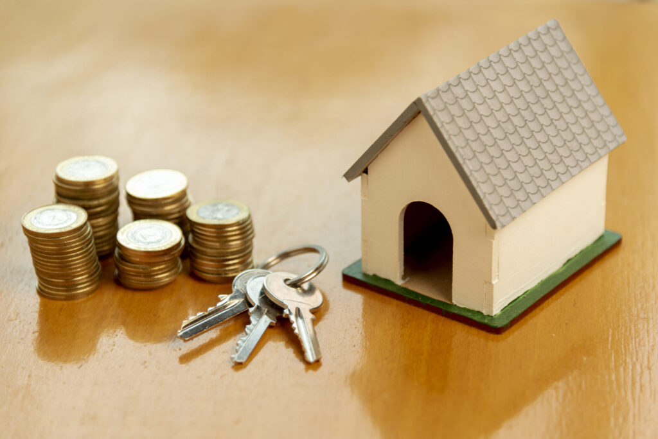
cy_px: 220
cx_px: 329
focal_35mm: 120
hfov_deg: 17.1
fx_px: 2194
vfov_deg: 11.4
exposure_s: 1/60
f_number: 4
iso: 100
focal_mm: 120
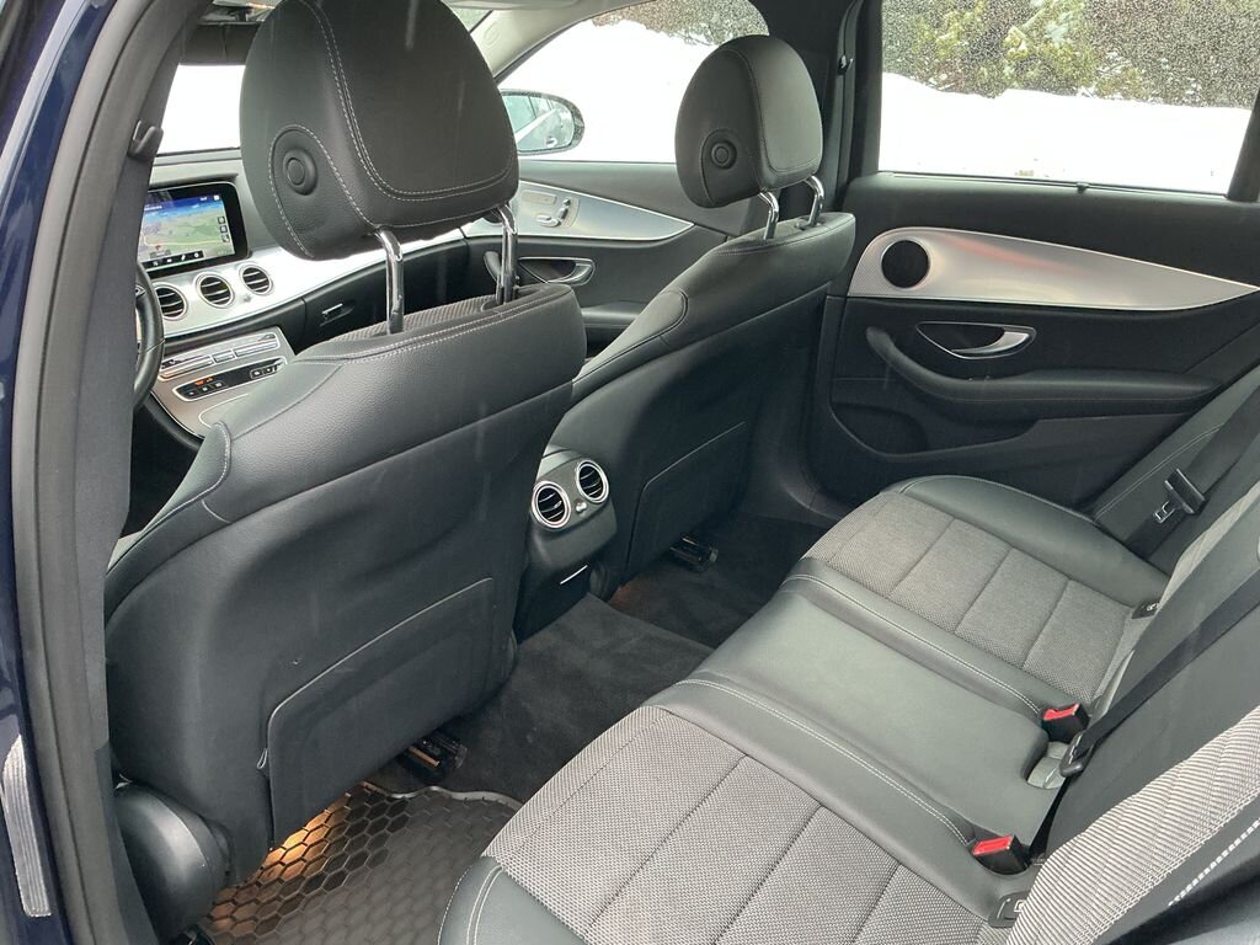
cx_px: 630
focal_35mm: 29
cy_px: 472
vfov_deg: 48.2
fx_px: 1056
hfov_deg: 61.7
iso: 200
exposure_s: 1/60
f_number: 1.8
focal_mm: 3
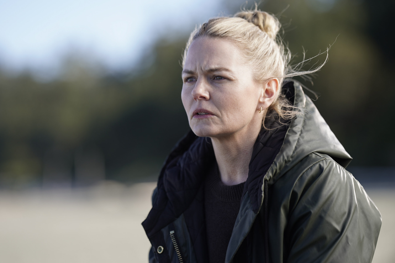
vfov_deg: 10.2
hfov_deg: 15.2
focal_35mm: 135
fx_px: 1481
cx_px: 198
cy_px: 132
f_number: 2.2
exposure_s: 1/1250
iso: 100
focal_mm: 135
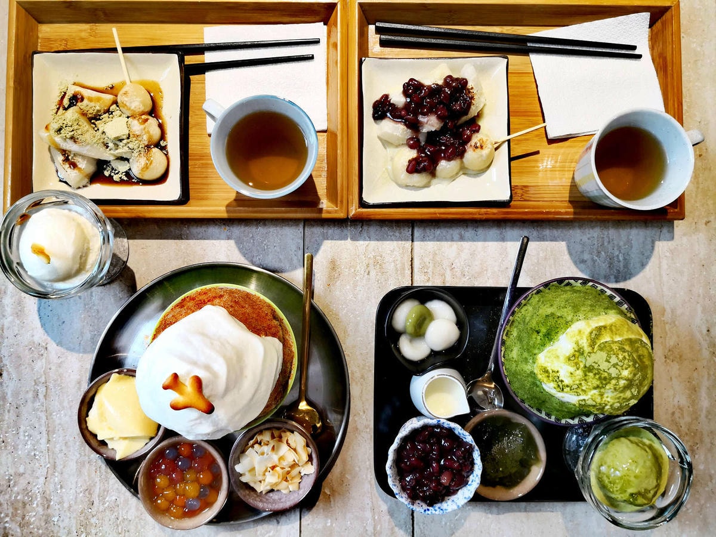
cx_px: 358
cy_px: 268
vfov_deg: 51.4
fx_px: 558
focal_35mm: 27
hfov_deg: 65.3
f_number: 1.6
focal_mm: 3.95
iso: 64
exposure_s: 1/50
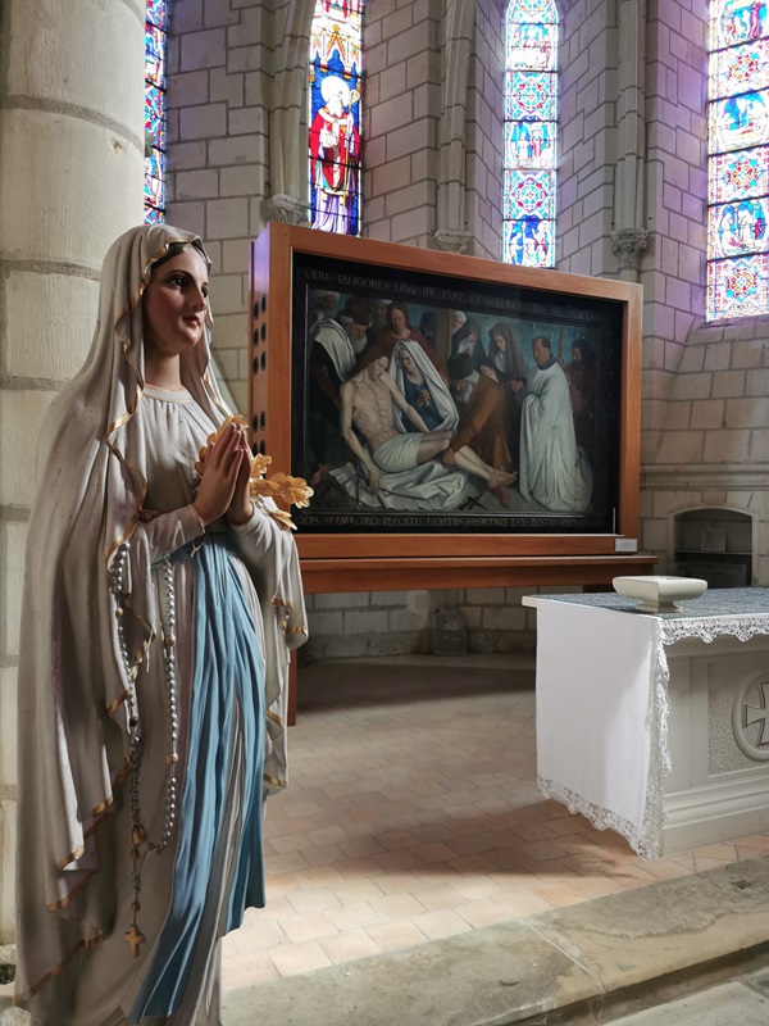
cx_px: 384
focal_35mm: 27
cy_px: 513
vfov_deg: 65.3
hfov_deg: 51.4
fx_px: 800
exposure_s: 1/100
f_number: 1.6
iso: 160
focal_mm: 5.56
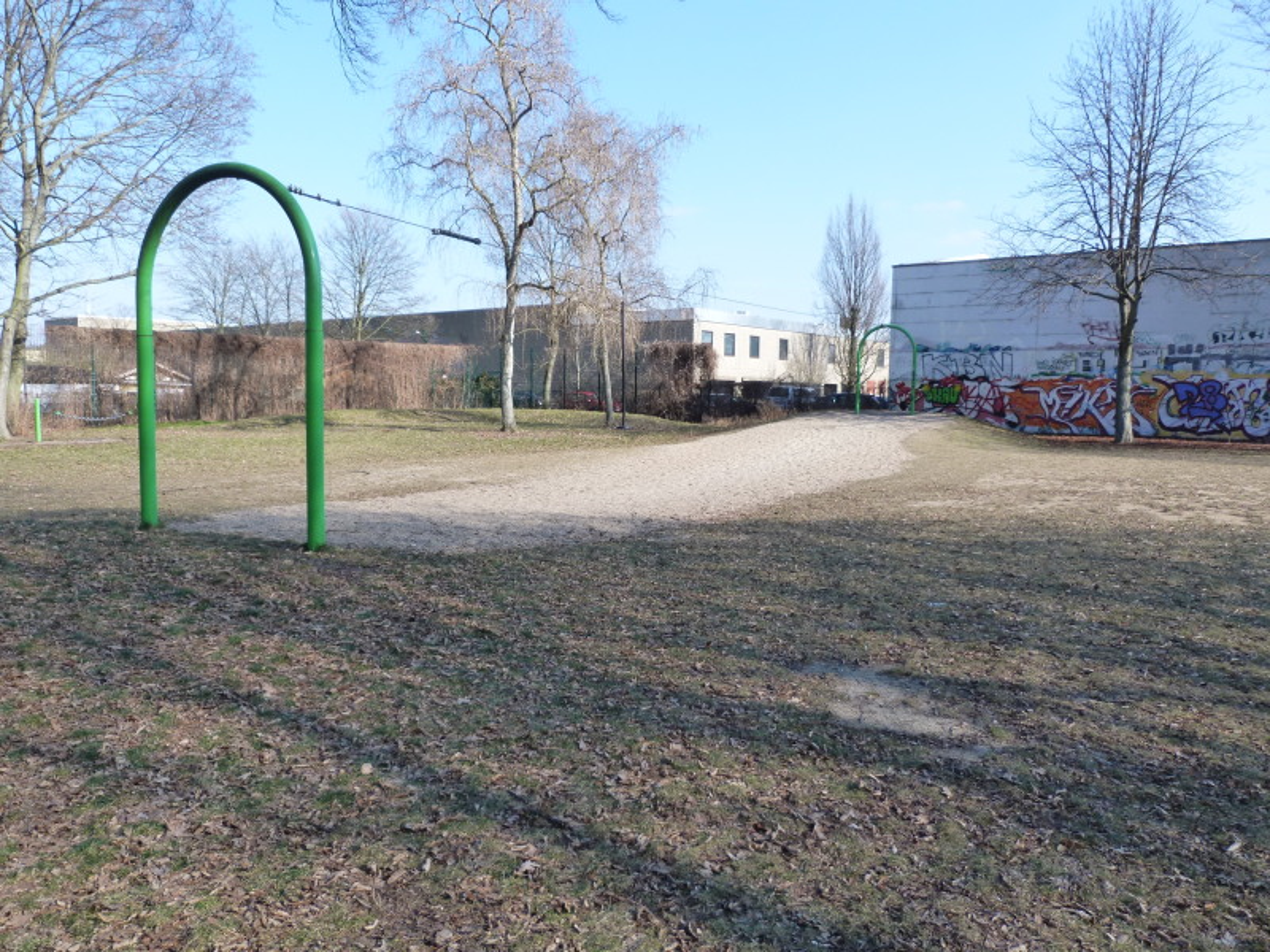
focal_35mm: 25
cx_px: 635
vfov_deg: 54.9
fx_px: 917
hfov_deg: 69.4
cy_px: 476
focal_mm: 4.5
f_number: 4
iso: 125
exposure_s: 1/250
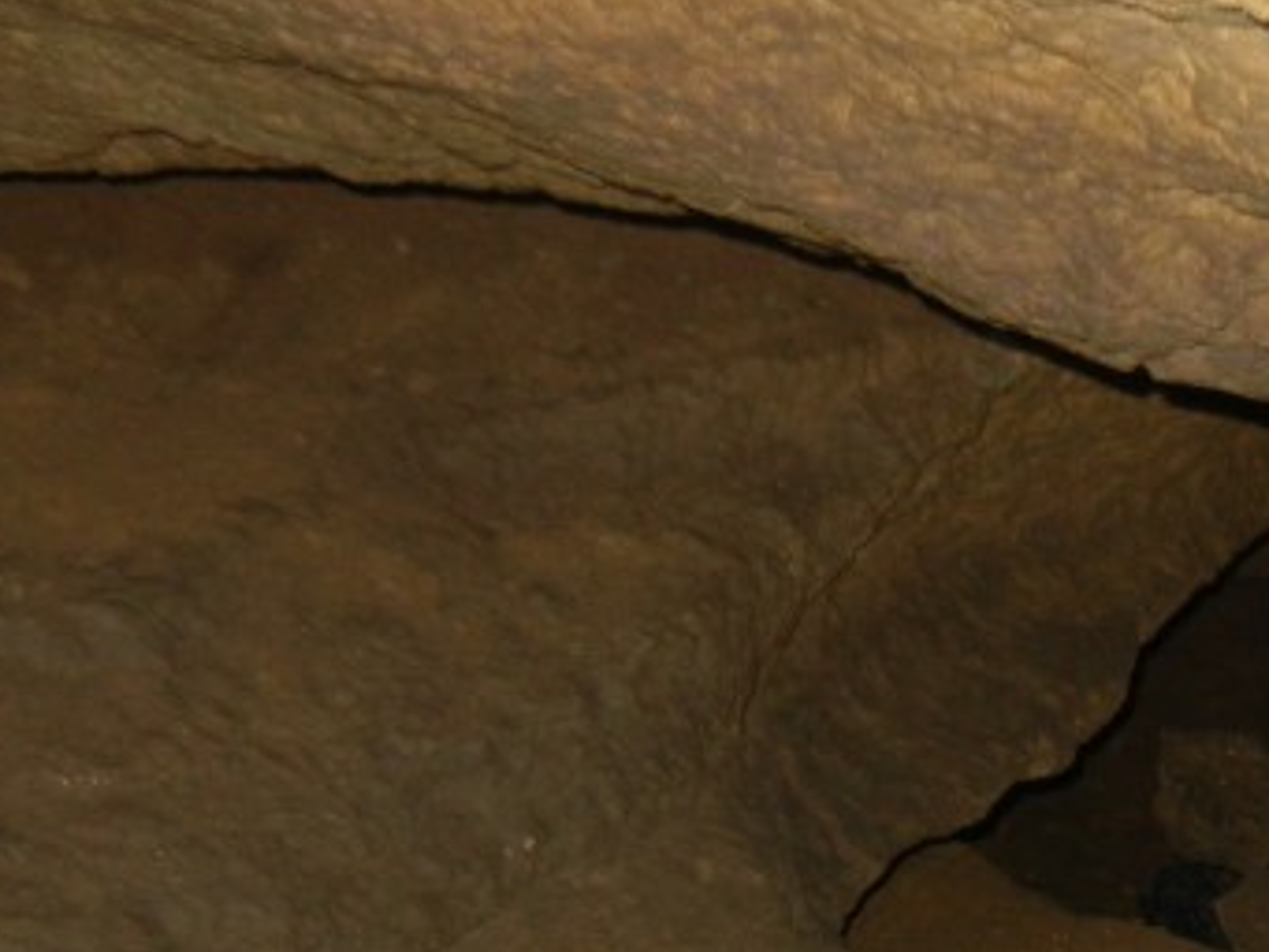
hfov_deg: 21.3
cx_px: 1135
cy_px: 933
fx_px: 3301
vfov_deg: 16.1
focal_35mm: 90
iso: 225
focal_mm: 5.4
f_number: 3.5
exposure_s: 1/30
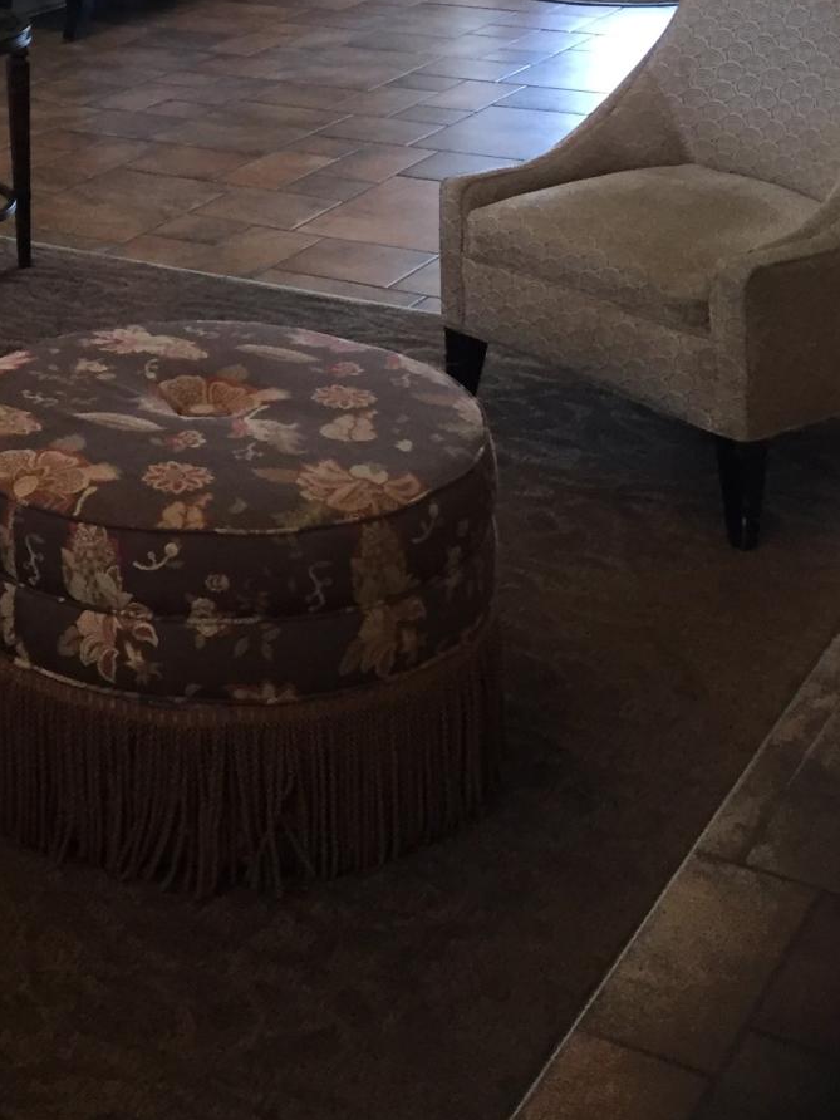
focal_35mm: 65
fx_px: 2103
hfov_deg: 21.5
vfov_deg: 27.4
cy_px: -103
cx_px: -67
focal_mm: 4.15
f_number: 2.2
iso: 125
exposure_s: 1/30
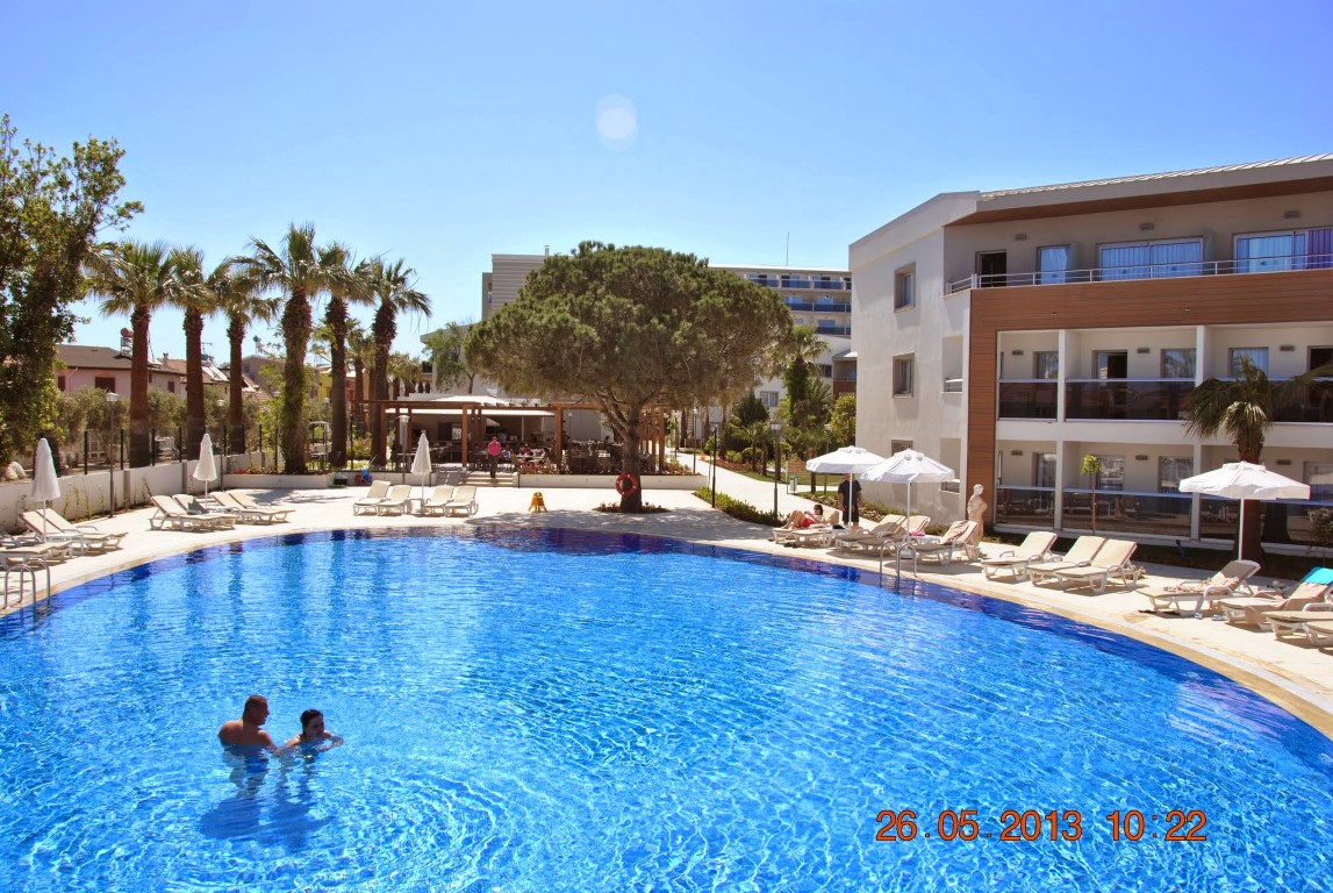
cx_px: 666
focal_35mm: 27
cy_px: 446
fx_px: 1001
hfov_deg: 67.3
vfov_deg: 48.1
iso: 100
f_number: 8
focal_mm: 18
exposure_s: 1/250
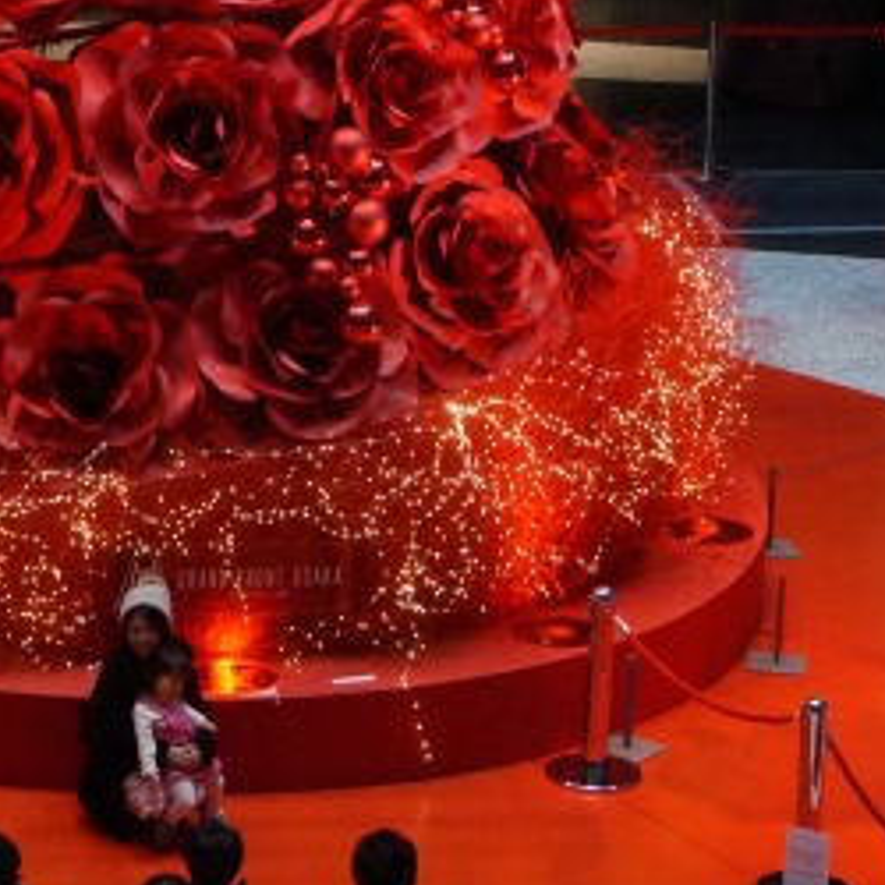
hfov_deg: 9.5
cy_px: -262
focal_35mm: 183
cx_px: 225
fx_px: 5304
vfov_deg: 9.4
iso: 1250
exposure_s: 1/80
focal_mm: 45
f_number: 9
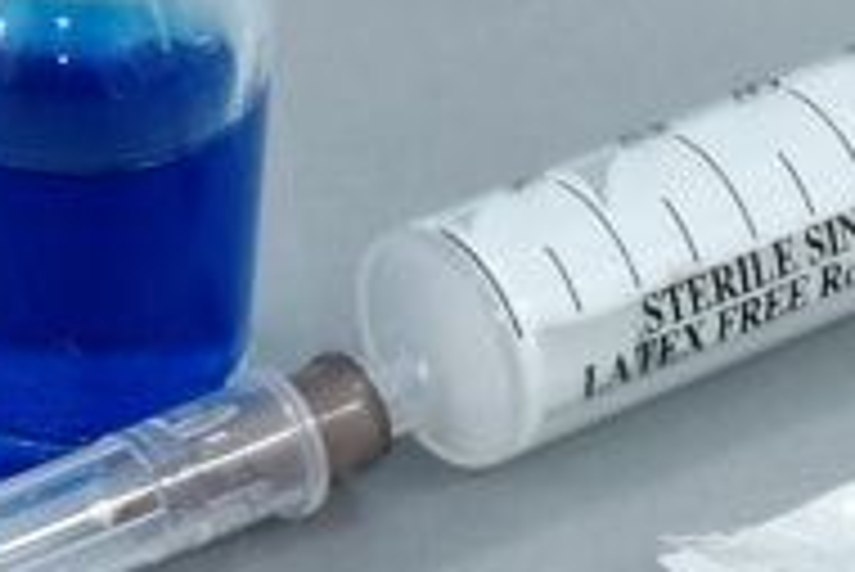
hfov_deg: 7.8
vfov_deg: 5.3
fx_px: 6064
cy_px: -622
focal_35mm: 255
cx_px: -675
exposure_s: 1/30
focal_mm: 27
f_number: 16
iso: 100
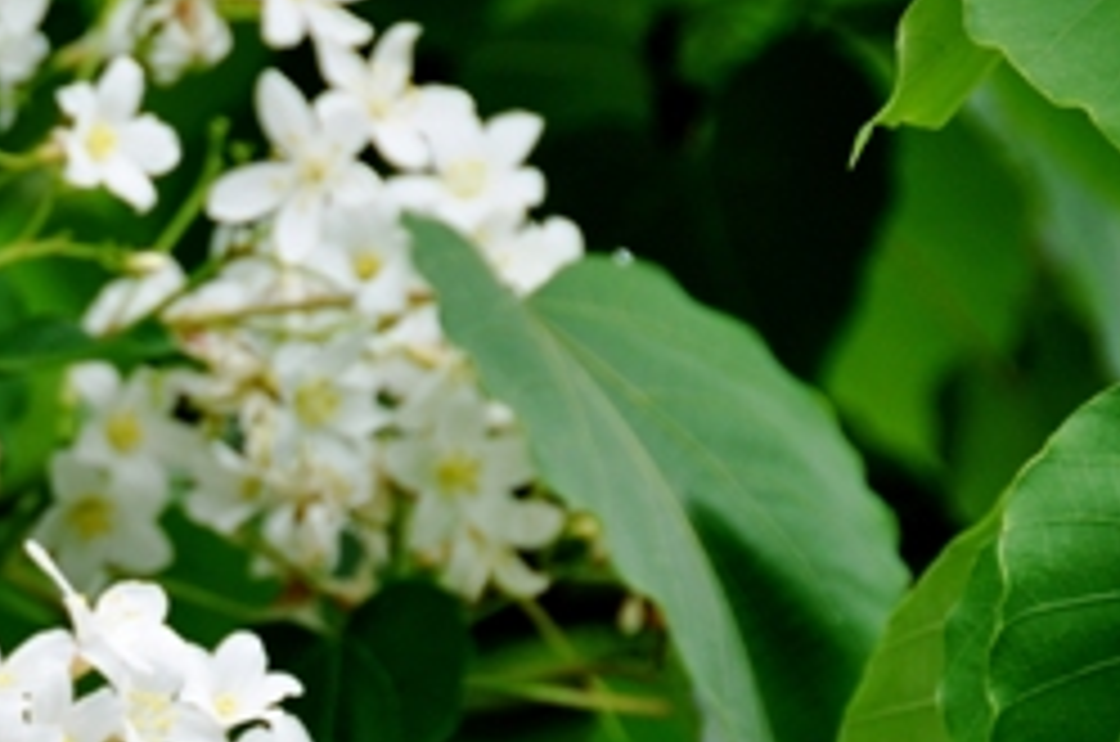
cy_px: 843
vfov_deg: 1.9
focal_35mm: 724
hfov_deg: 2.9
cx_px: -63
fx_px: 22481
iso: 200
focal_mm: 200
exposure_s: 1/100
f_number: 8
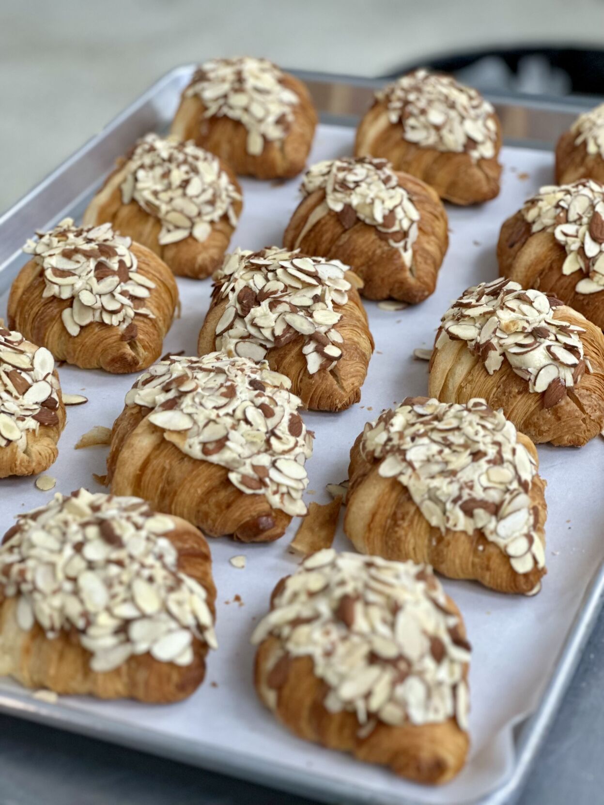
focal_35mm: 77
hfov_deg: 19.1
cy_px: 402
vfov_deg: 25.3
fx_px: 1792
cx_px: 302
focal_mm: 9
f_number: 2.8
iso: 160
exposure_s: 1/60
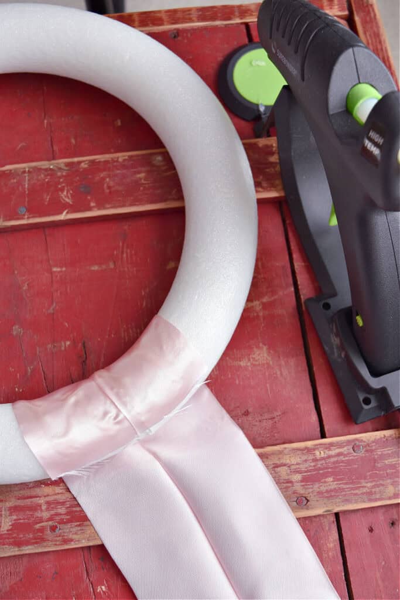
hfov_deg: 31.9
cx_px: 200
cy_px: 300
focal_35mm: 42
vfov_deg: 46.4
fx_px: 700
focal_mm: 28
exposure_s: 1/160
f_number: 6.3
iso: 400
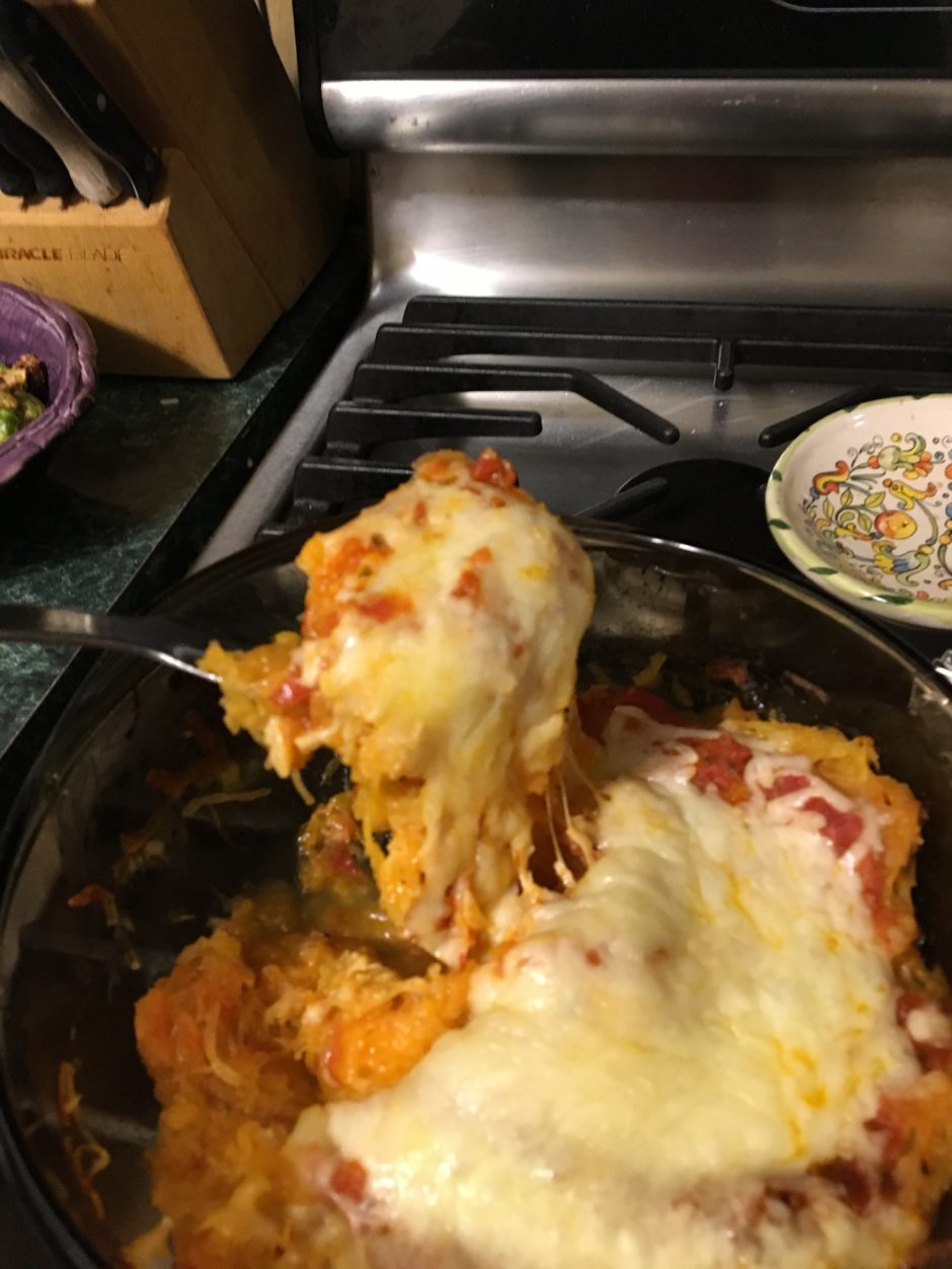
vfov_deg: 61.7
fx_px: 1063
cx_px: 476
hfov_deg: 48.2
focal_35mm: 29
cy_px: 634
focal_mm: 4.15
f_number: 2.2
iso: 200
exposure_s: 1/15
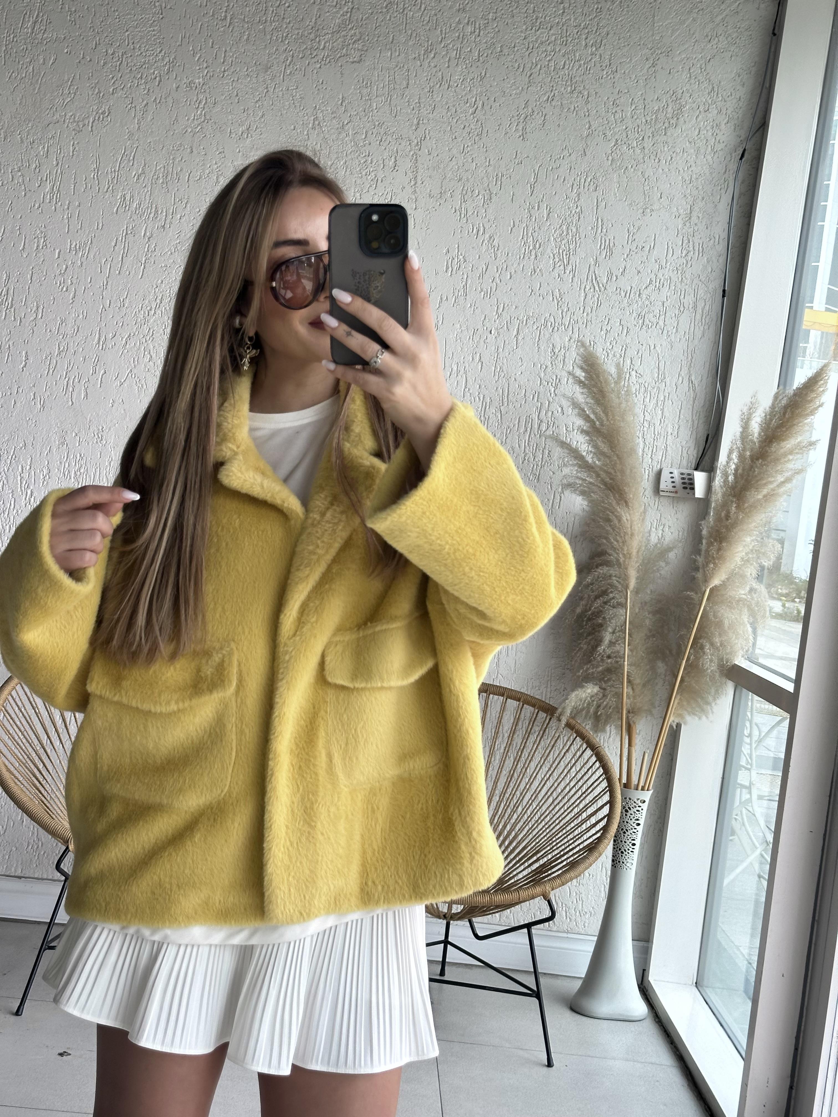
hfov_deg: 30.3
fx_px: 1549
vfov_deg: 39.7
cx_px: 419
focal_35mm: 48
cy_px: 558
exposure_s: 1/176
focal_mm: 6.86
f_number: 1.78
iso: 50
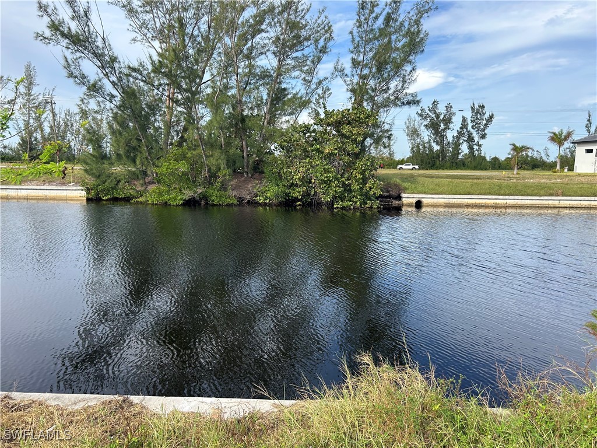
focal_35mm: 26
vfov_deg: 53.1
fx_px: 448
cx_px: 298
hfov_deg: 67.3
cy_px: 224
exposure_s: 1/1838
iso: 50
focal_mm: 5.7
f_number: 1.5
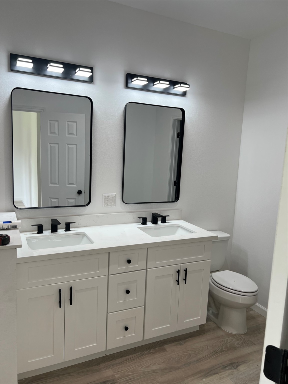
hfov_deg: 53.1
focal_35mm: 26
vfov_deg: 67.3
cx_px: 144
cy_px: 192
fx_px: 288
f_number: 1.5
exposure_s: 1/141
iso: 50
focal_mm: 5.7
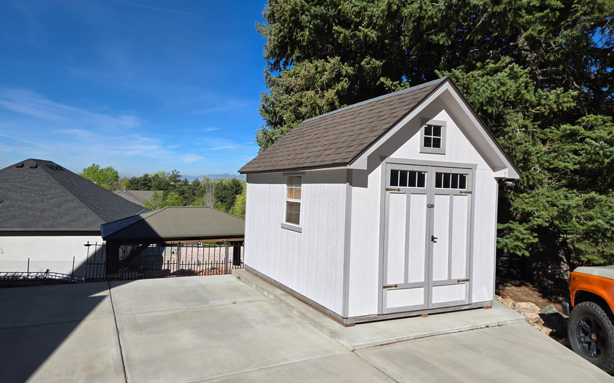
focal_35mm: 25
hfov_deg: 72.6
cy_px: 199
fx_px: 418
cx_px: 306
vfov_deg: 49.2
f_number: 1.8
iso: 25
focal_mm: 5.4
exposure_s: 1/3502
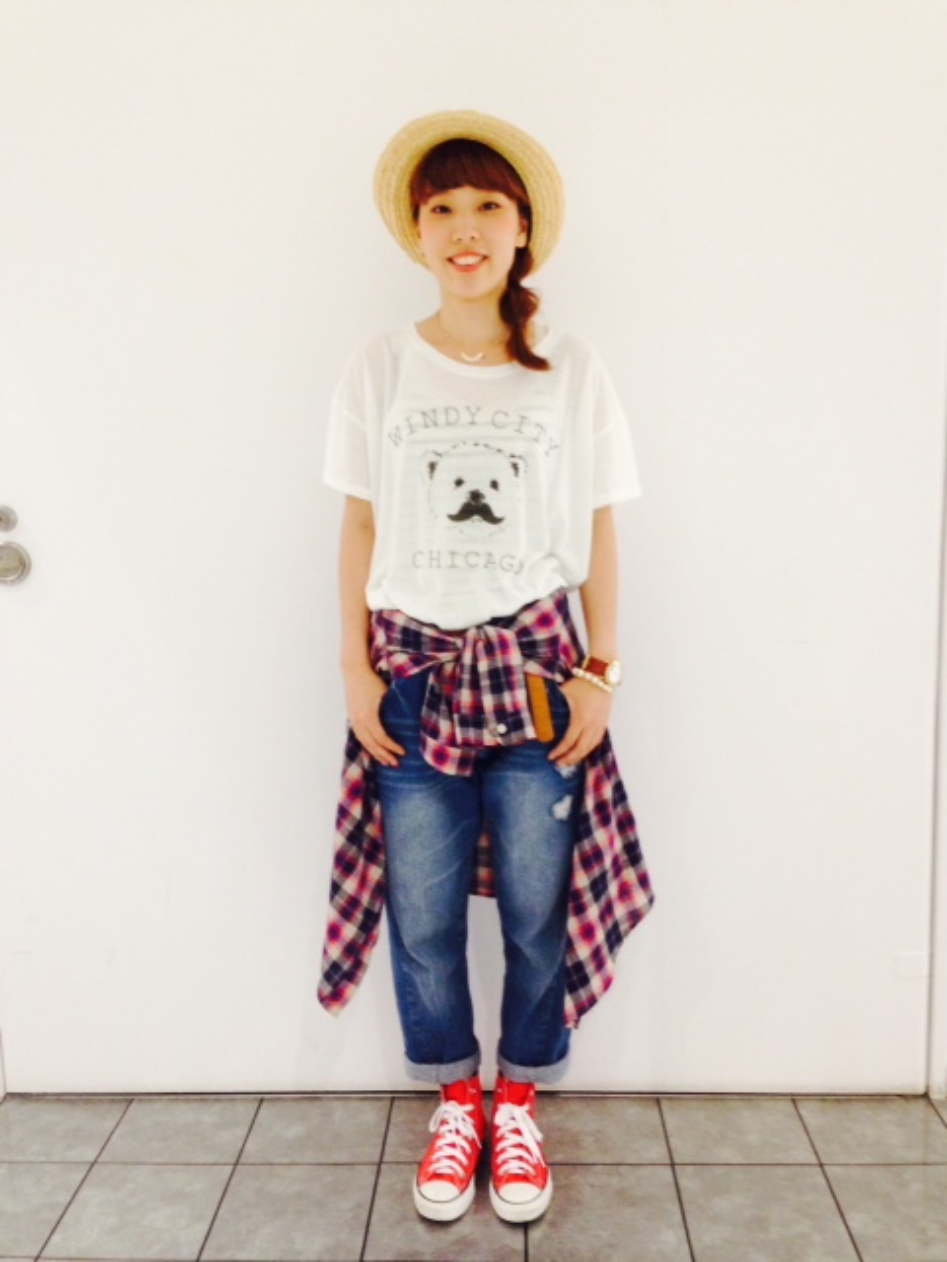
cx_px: 474
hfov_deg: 42.9
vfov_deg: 55.4
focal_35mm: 33
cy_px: 631
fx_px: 1204
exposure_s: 1/20
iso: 125
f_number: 2.4
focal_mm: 4.12
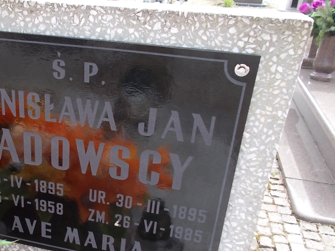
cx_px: 94
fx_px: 397
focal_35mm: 41
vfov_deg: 35.0
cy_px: 151
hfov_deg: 44.6
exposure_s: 1/125
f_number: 3.2
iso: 80
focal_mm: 4.6
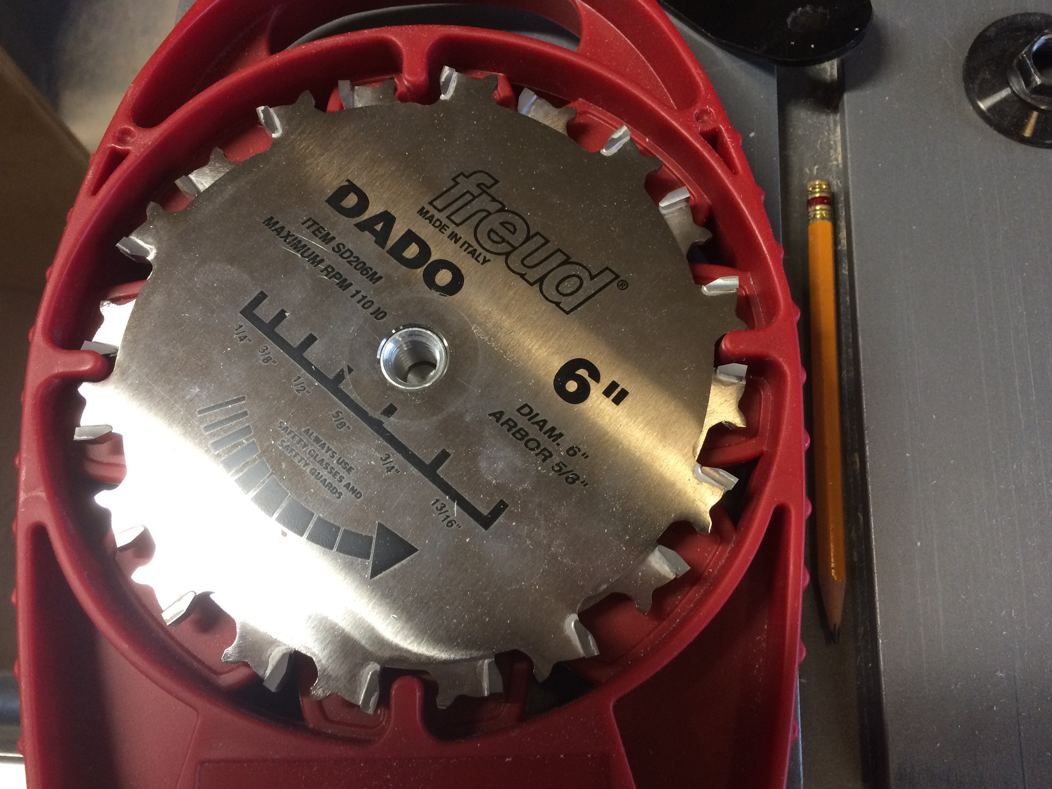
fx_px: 912
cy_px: 403
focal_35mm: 30
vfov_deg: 46.8
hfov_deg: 60.0
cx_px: 521
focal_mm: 4.15
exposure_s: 1/30
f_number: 2.2
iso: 64
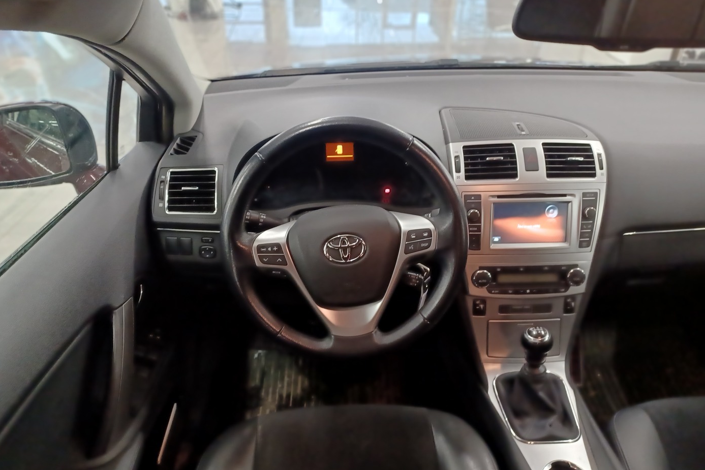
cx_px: 349
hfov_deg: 67.4
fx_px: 529
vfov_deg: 47.8
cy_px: 269
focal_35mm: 27
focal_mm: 4.6
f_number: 1.8
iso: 800
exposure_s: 1/25
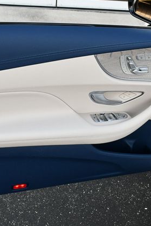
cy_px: 113
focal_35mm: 55
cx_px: 52
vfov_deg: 36.2
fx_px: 345
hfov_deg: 24.6
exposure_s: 1/250
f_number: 5.6
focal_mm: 18
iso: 250
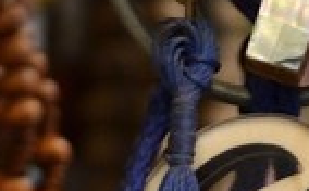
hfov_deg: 2.9
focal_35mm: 714
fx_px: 5999
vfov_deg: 1.8
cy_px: 1278
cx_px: 482
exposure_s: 1/160
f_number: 4
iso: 400
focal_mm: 62
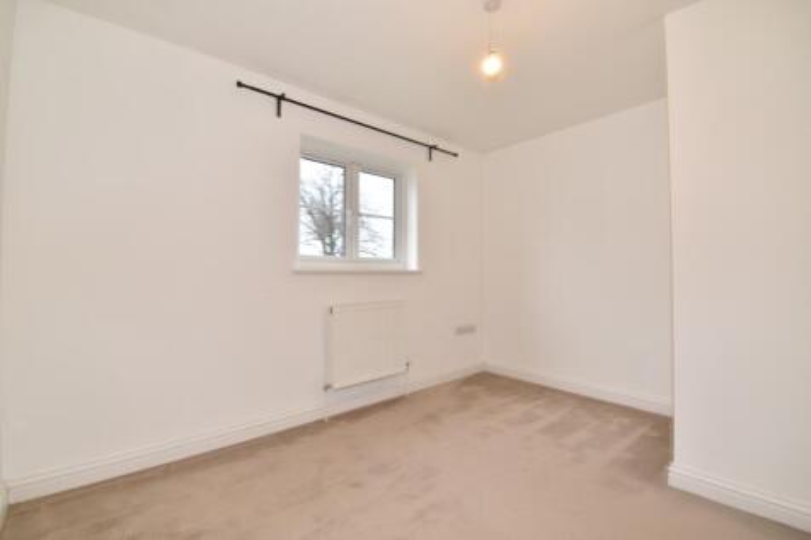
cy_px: 270
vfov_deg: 77.3
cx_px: 406
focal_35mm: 15
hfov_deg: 100.4
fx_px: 338
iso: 100
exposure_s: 1/1.6
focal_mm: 10
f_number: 13
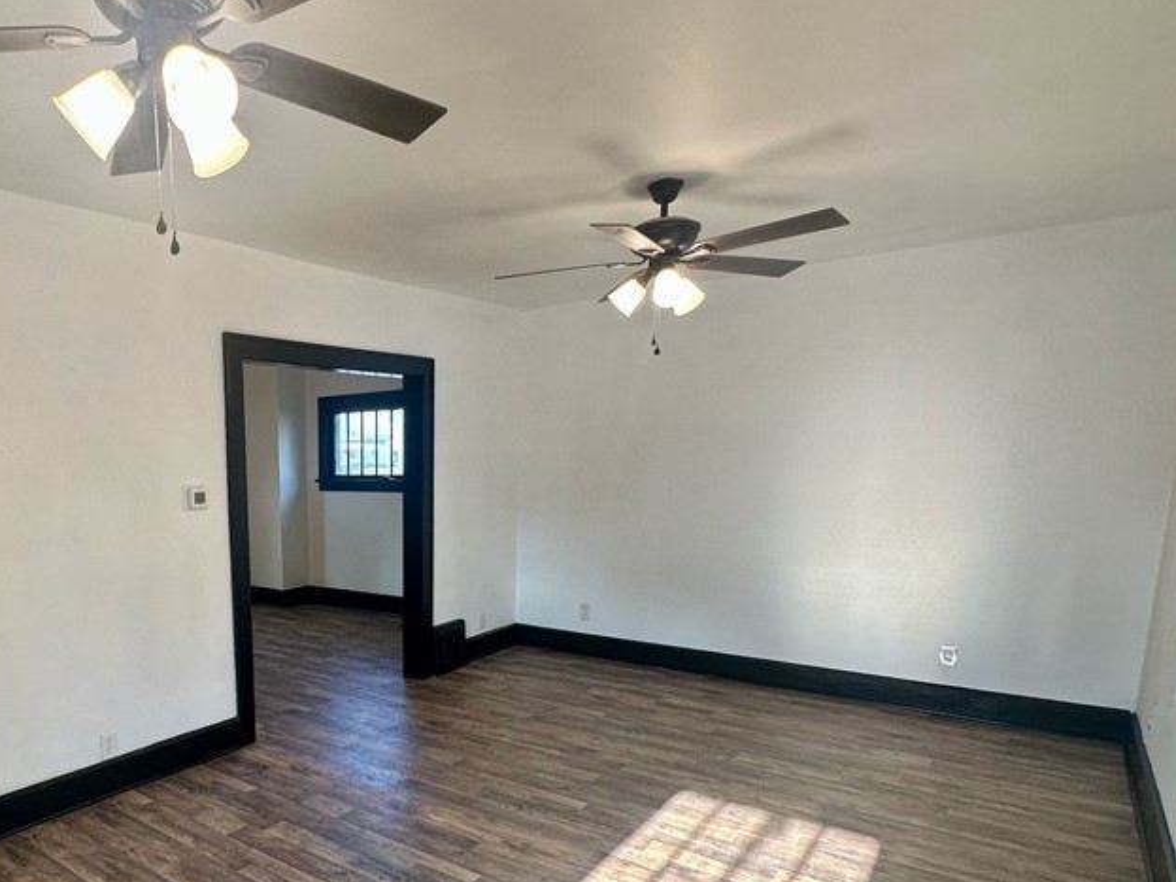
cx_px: 315
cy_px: 597
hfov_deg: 69.7
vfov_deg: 57.4
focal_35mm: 23
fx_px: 781
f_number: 2.2
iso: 160
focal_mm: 2.22
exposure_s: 1/120
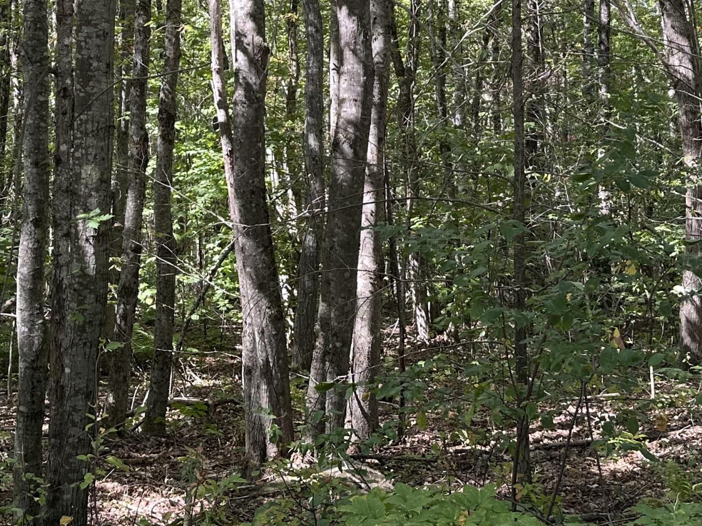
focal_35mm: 59
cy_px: 82
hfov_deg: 32.6
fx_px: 1196
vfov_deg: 24.3
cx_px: 281
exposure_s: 1/238
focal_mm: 6.86
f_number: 1.78
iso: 64
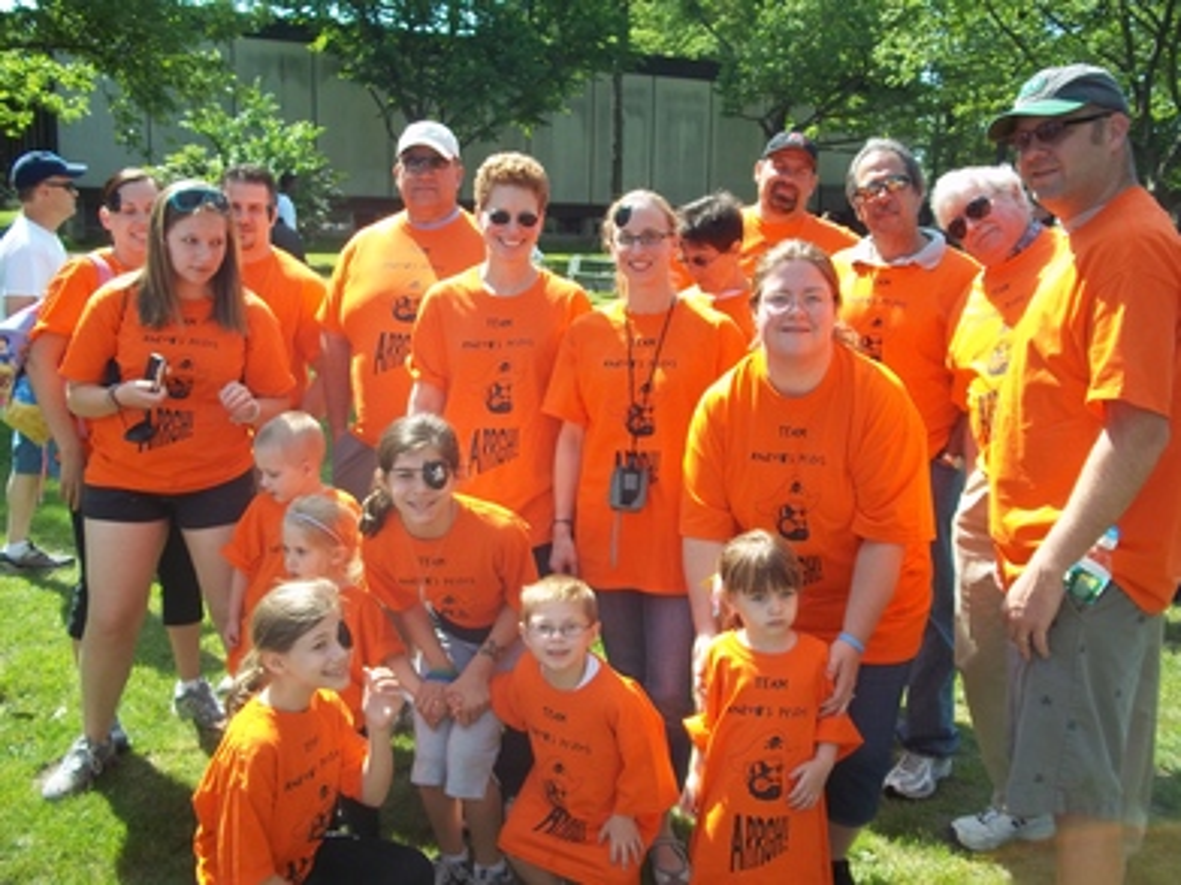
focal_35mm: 36
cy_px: 442
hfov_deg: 51.4
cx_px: 590
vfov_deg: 39.6
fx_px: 1228
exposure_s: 1/320
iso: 80
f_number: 3.1
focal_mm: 6.5
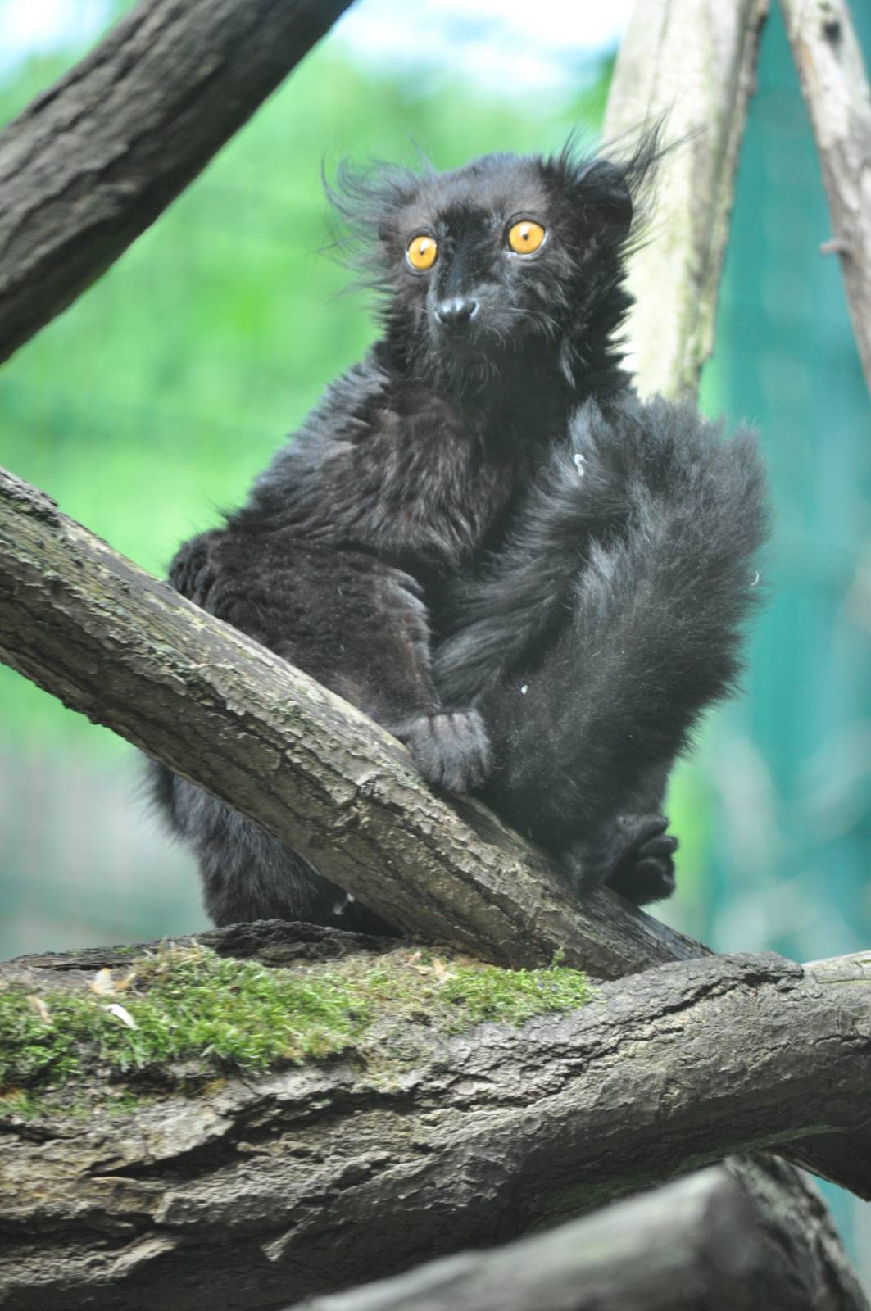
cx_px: 436
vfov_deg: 6.9
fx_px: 10913
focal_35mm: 300
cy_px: 656
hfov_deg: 4.6
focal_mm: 200
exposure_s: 1/100
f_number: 5.6
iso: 800
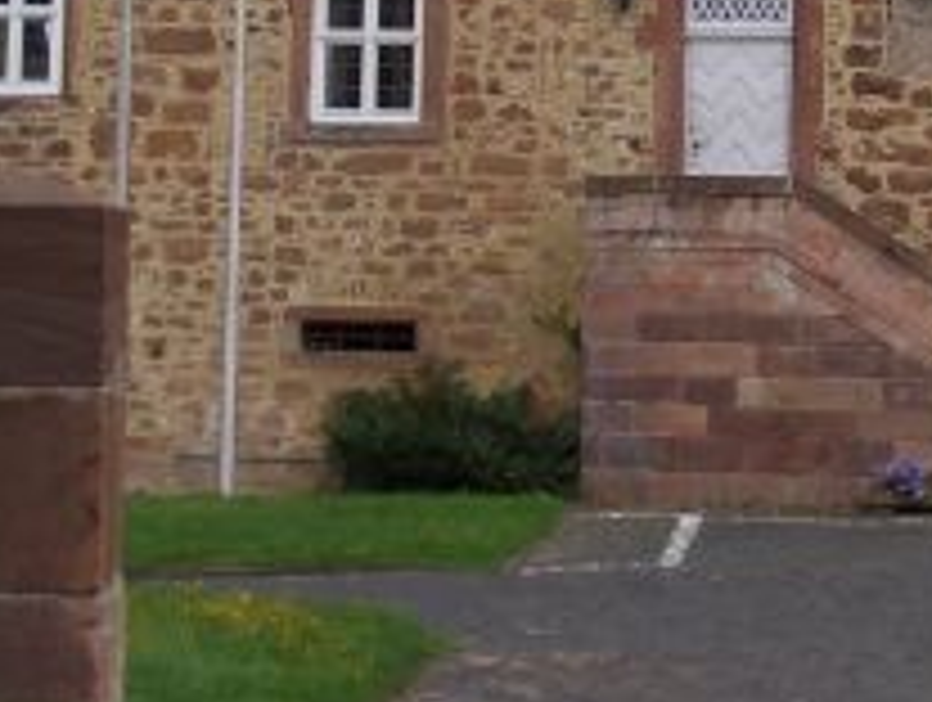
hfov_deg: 14.5
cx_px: 779
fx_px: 3641
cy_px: -158
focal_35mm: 135
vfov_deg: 10.8
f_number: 4.3
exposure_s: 1/250
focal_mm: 5.8
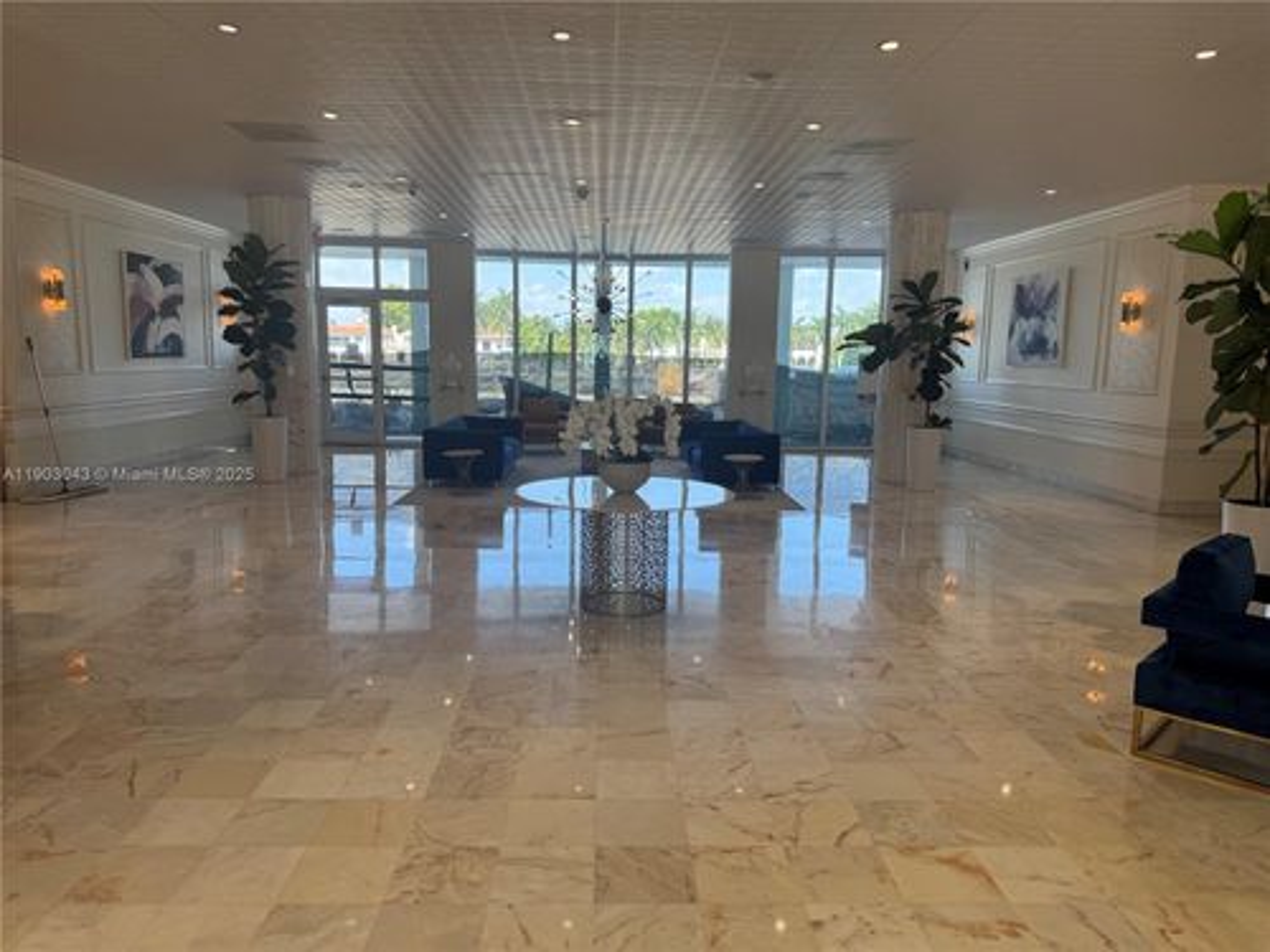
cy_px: 476
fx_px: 881
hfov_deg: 71.6
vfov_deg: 56.8
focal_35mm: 24
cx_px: 635
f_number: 1.78
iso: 100
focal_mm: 6.76
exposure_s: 1/151
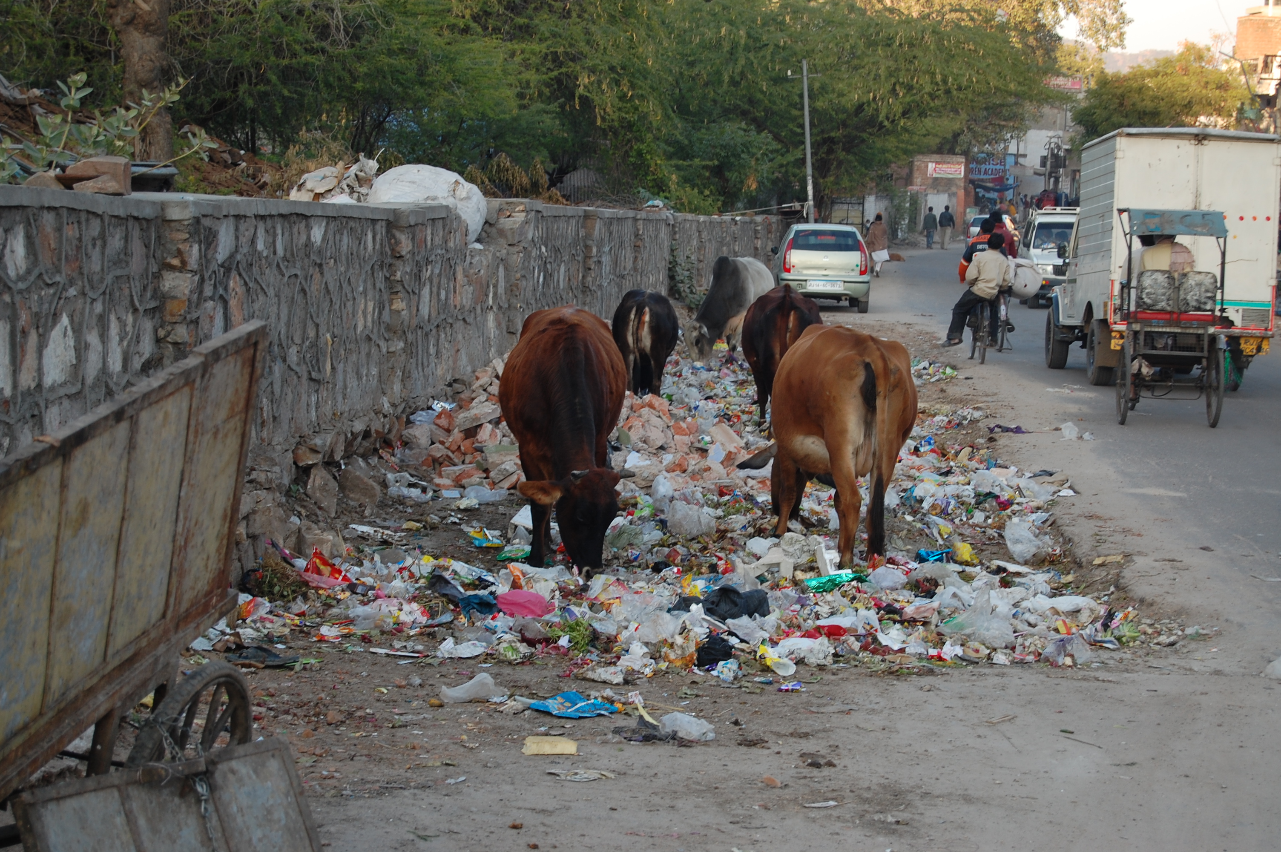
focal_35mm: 82
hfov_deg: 24.6
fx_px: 2933
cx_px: 640
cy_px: 426
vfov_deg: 16.5
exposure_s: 1/100
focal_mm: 55
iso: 200
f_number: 5.6
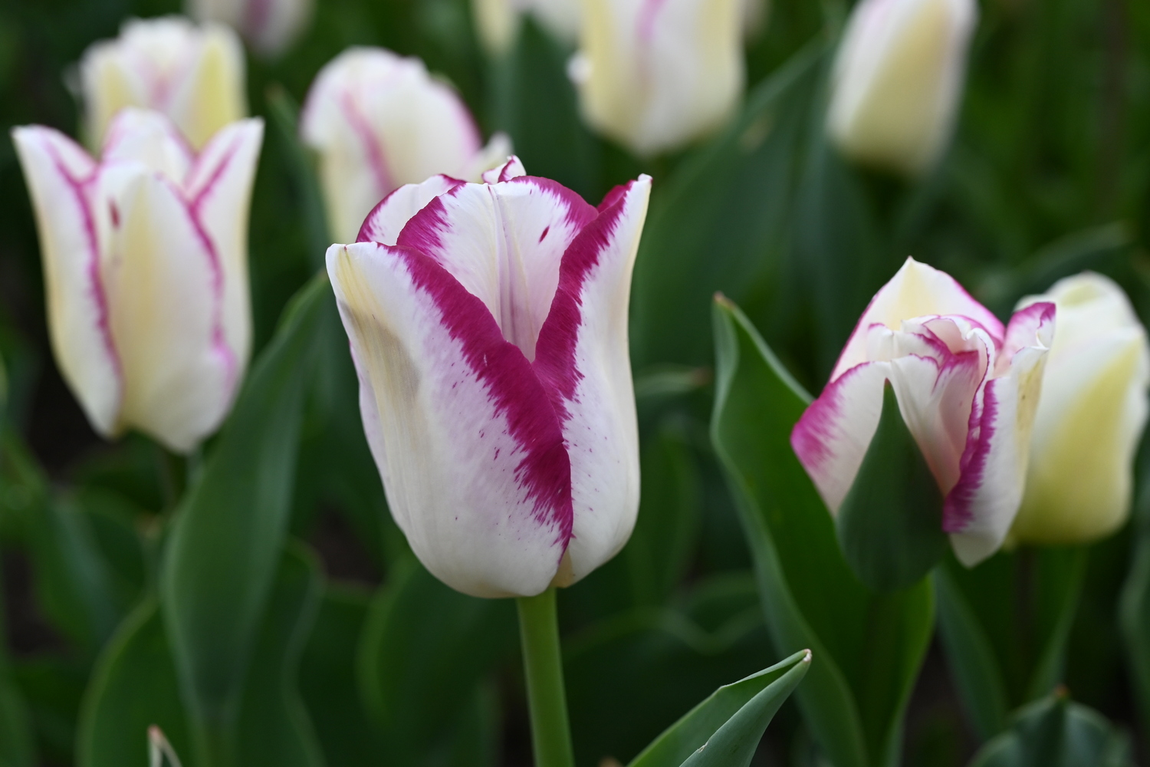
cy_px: 384
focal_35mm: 50
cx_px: 575
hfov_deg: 39.6
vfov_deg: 27.0
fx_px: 1597
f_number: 6.3
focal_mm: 50
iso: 640
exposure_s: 1/1250
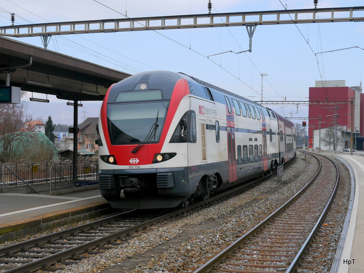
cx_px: 182
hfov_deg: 54.0
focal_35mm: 34
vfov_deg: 41.8
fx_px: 357
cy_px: 136
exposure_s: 1/320
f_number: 7.1
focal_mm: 17
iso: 160
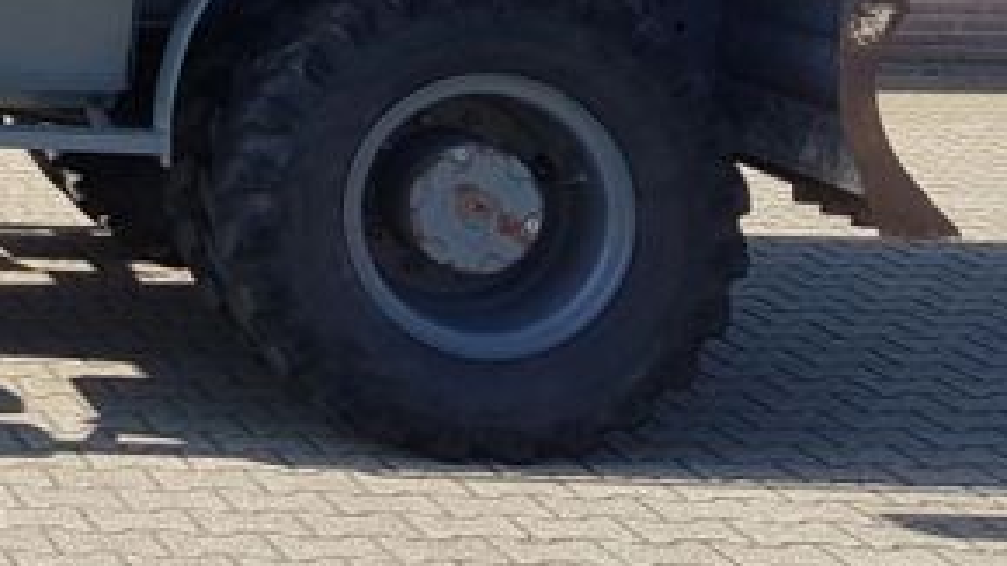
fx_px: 2670
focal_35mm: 100
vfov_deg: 11.5
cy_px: -347
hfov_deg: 17.9
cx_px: -701
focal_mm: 4.2
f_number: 1.7
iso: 40
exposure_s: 1/904
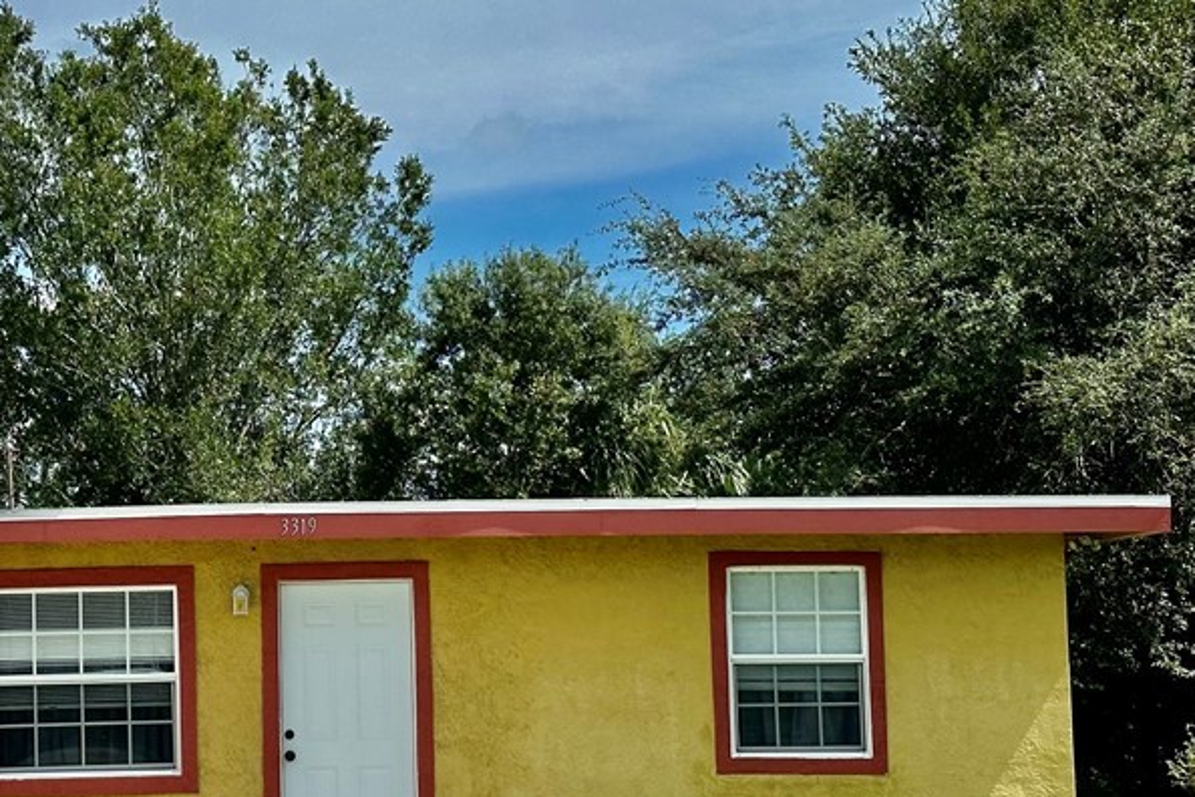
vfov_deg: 15.9
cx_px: 223
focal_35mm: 86
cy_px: 467
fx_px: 2854
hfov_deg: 23.3
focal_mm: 6.86
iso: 64
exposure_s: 1/5263
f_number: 1.78
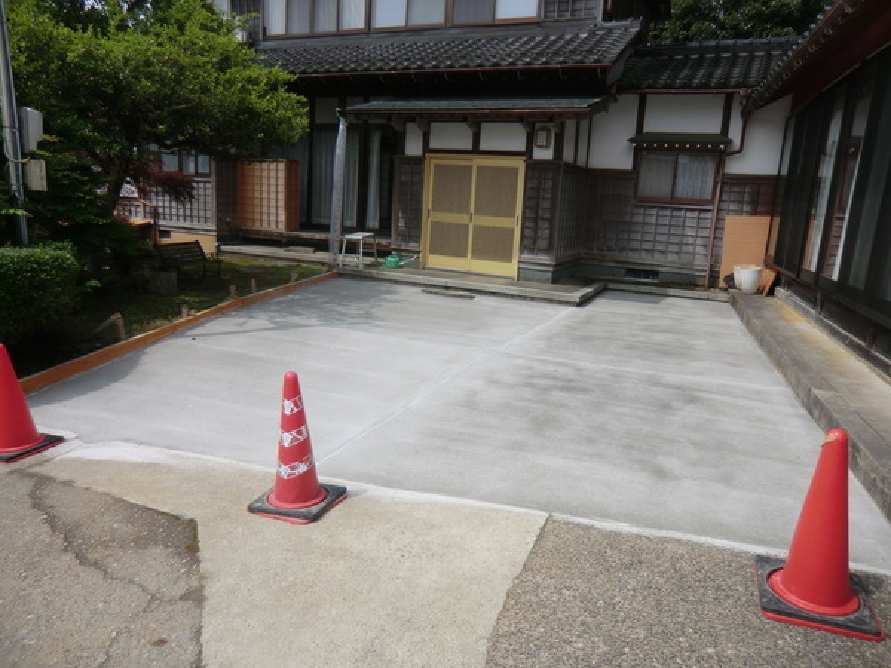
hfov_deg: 71.6
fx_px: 618
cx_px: 446
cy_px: 334
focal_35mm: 24
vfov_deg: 56.8
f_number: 3.2
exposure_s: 1/800
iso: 64
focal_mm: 4.3
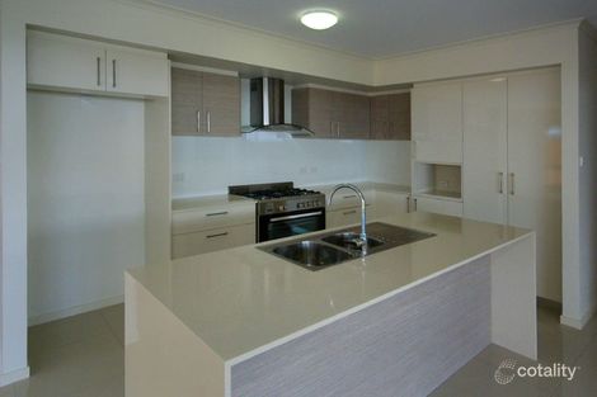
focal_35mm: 18
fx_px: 298
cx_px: 298
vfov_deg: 67.3
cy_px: 198
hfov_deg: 90.0
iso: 400
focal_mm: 12
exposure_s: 1/125
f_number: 6.7
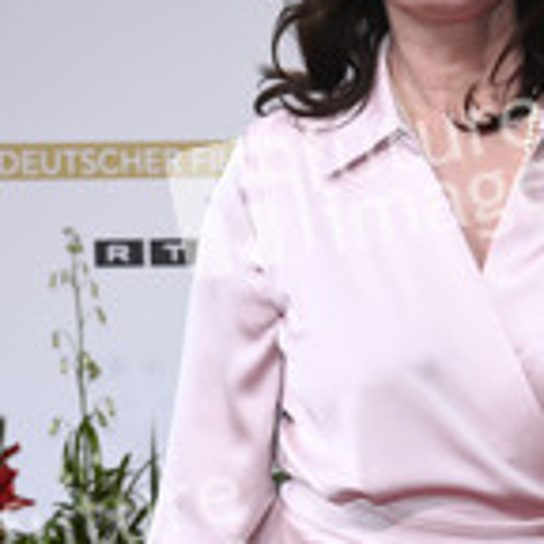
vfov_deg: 8.7
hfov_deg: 8.7
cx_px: 472
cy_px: 378
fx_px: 3574
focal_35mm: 201
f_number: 5.6
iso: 500
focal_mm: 85
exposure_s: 1/250
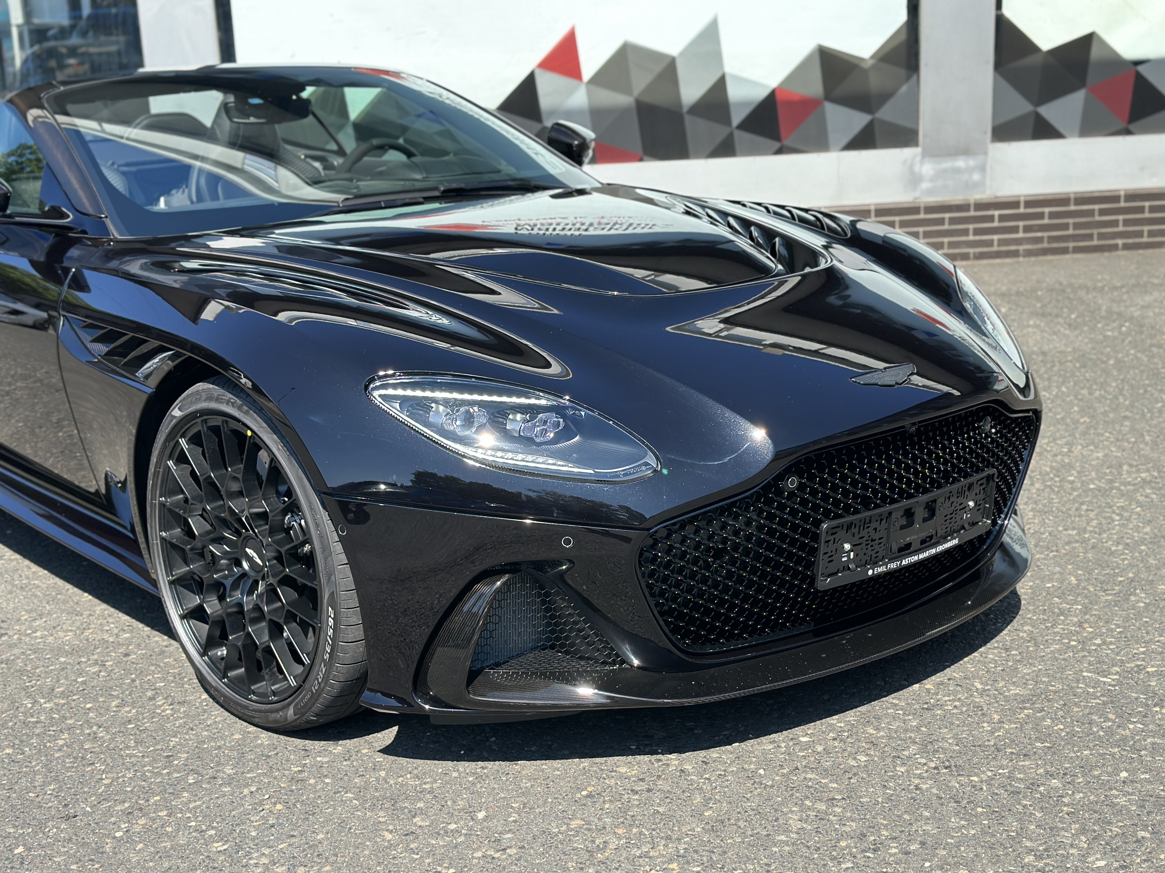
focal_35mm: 48
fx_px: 1615
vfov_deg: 30.3
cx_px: 582
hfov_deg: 39.7
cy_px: 436
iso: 80
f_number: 1.78
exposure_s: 1/1815
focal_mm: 6.86
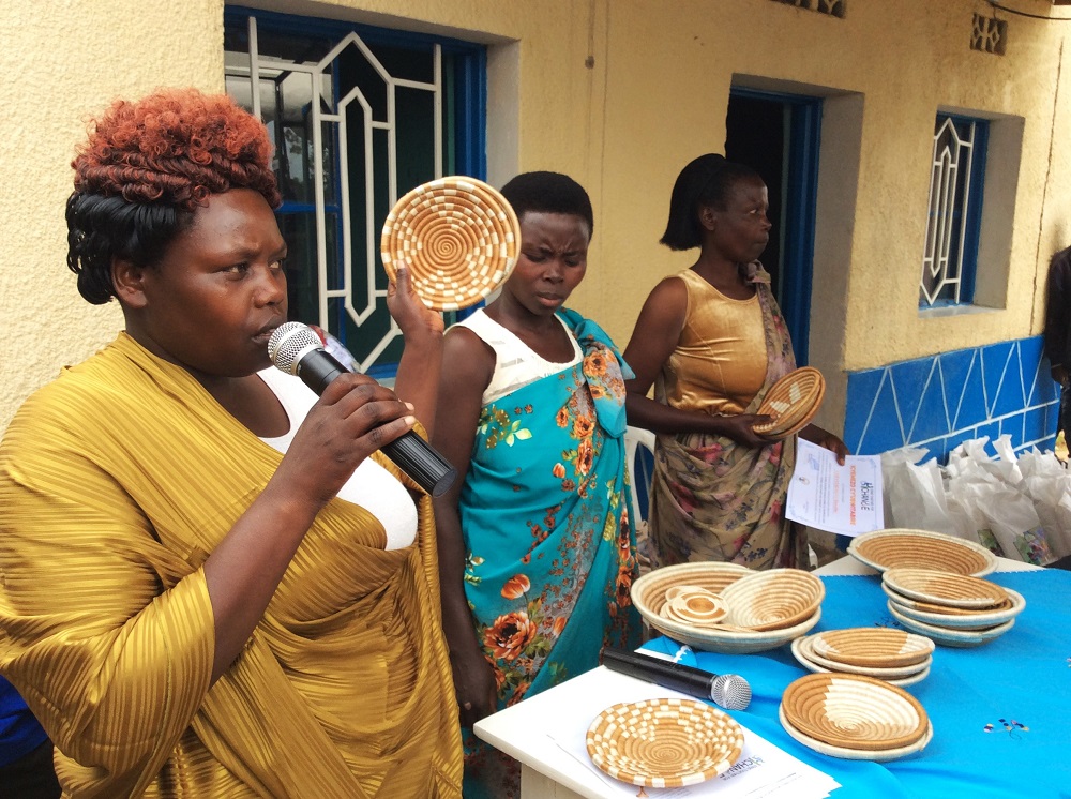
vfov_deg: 44.0
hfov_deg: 56.9
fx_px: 988
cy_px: 400
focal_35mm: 32
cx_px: 536
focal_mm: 3.3
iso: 32
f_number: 2.4
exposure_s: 1/218
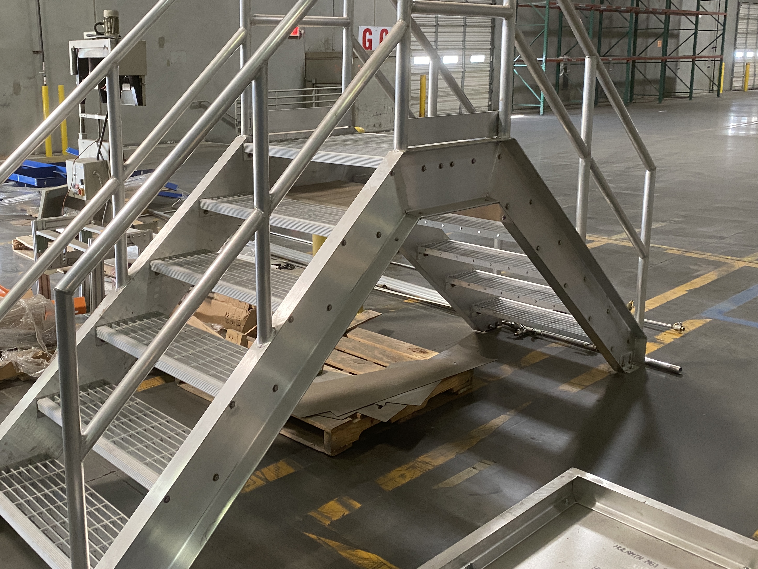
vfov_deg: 39.4
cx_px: 264
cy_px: 212
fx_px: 788
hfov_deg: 50.6
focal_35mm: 36
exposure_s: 1/60
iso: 250
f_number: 1.8
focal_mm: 4.25
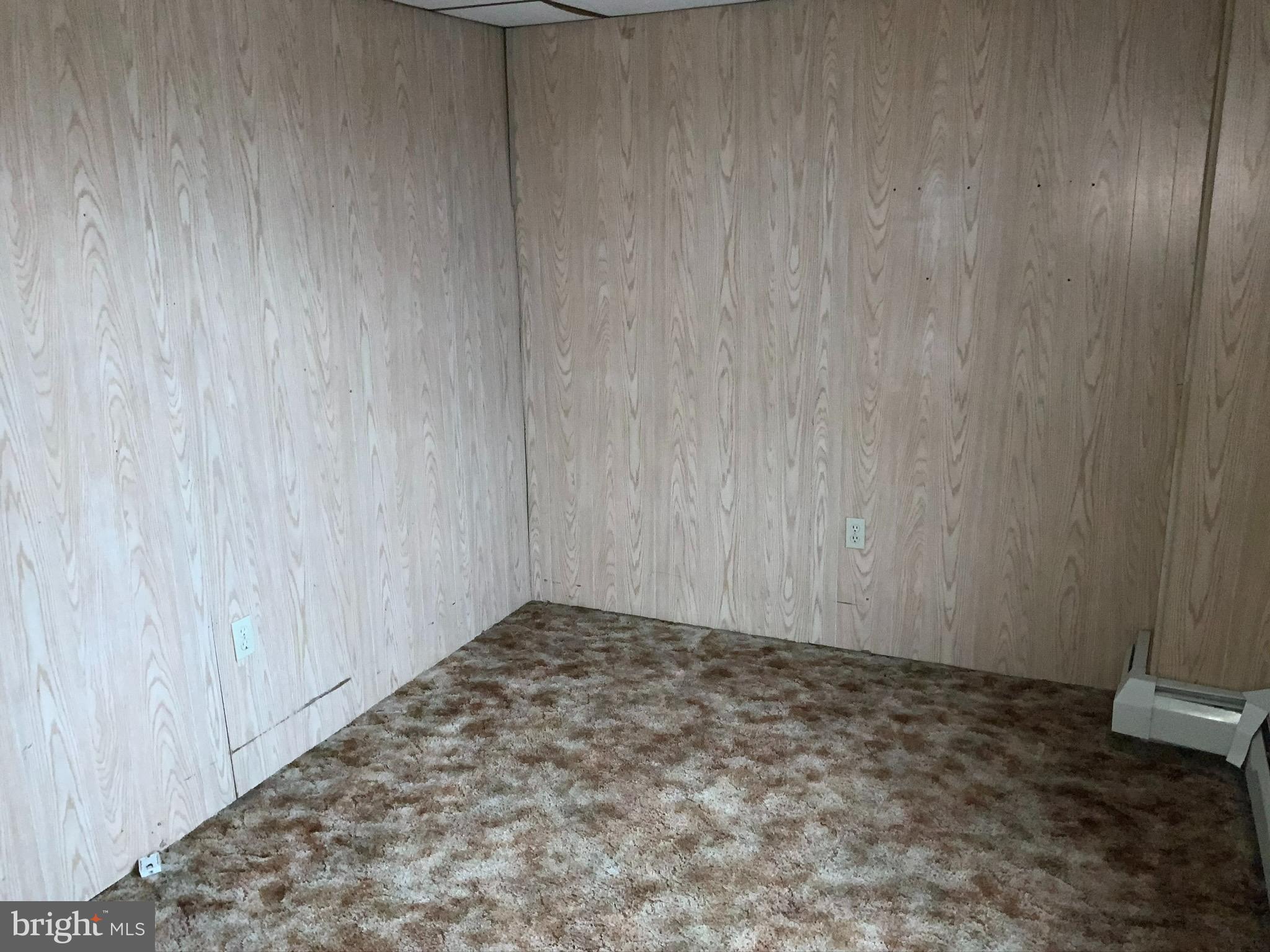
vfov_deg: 48.2
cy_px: 476
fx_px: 1064
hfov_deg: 61.7
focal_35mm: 29
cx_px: 635
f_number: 1.8
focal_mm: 3
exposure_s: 1/60
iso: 100
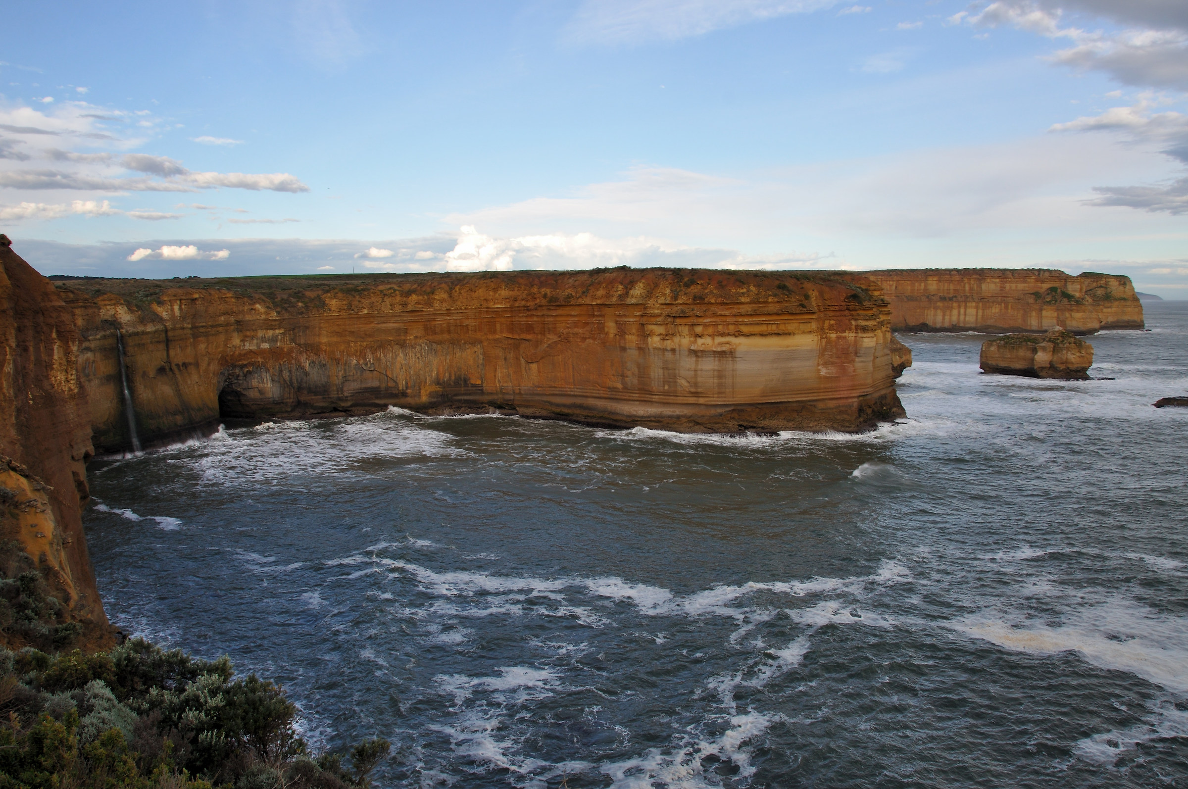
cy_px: 394
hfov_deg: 67.4
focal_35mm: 27
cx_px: 594
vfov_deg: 47.8
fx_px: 890
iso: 200
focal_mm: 18
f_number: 10
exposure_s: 1/100
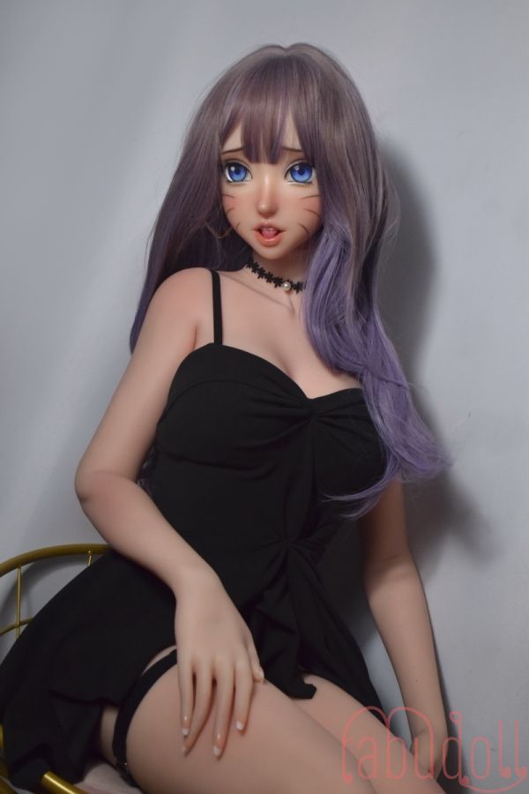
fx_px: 1157
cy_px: 397
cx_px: 264
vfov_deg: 37.9
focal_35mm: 52
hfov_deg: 25.8
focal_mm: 35
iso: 1600
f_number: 6.7
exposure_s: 1/350
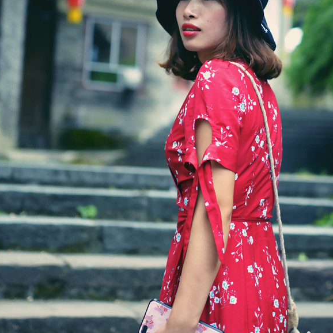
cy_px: 88
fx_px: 860
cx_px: 215
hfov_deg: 21.9
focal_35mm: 79
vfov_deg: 21.7
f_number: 1.4
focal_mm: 35
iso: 100
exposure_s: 1/1500
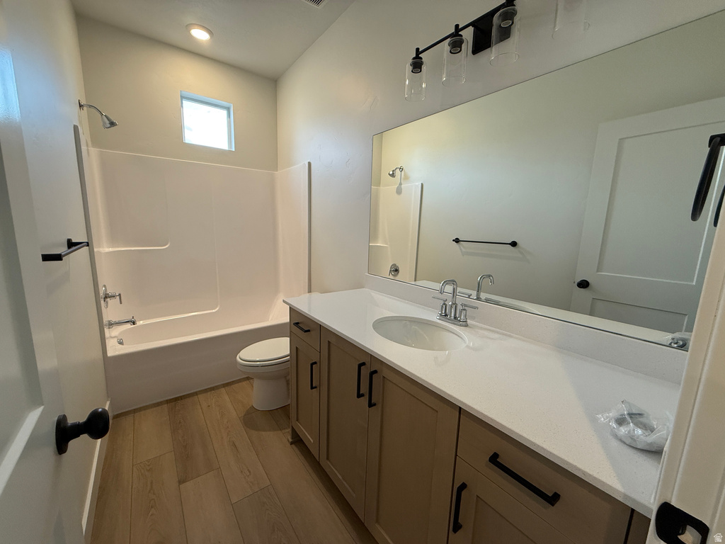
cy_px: 272
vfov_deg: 85.7
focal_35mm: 14
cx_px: 362
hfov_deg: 102.1
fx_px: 293
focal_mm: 2.22
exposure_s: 1/120
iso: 160
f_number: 2.2
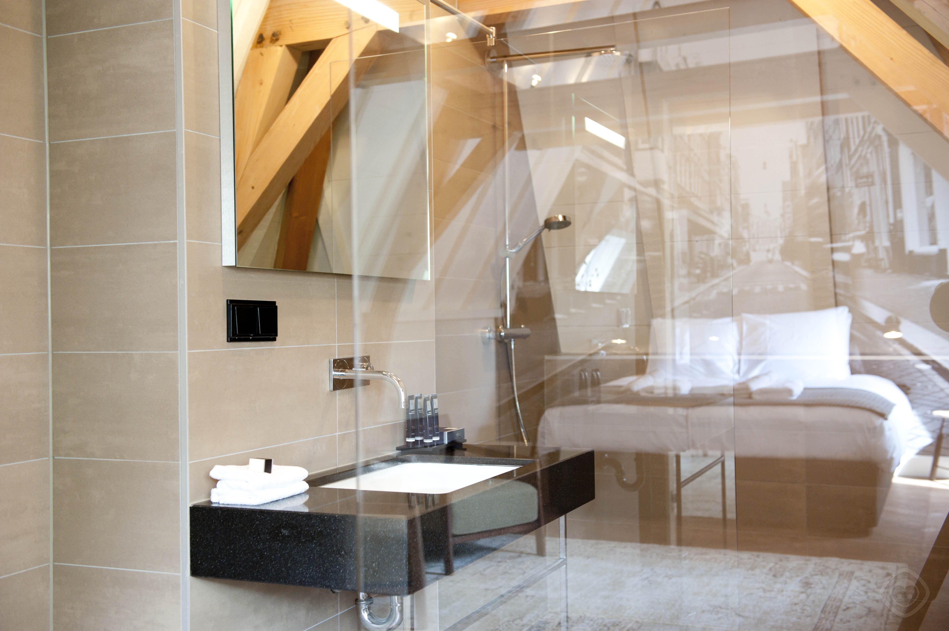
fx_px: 1054
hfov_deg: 48.5
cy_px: 316
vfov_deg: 33.4
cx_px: 474
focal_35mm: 40
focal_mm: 40
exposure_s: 1/30
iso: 400
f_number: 4
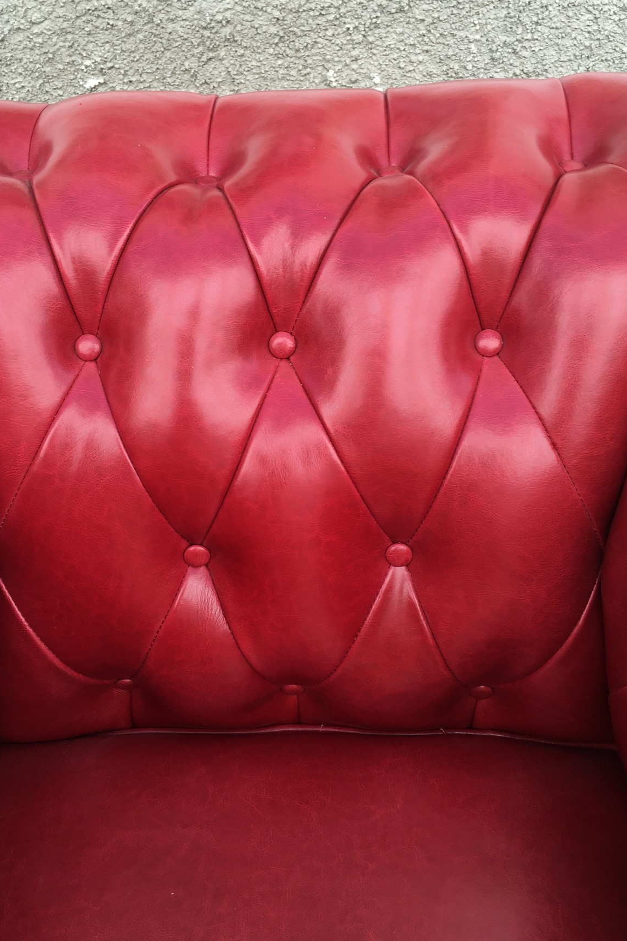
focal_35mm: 35
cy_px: 403
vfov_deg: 54.2
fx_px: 914
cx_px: 280
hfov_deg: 37.8
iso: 25
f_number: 2.2
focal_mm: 4.15
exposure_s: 1/140
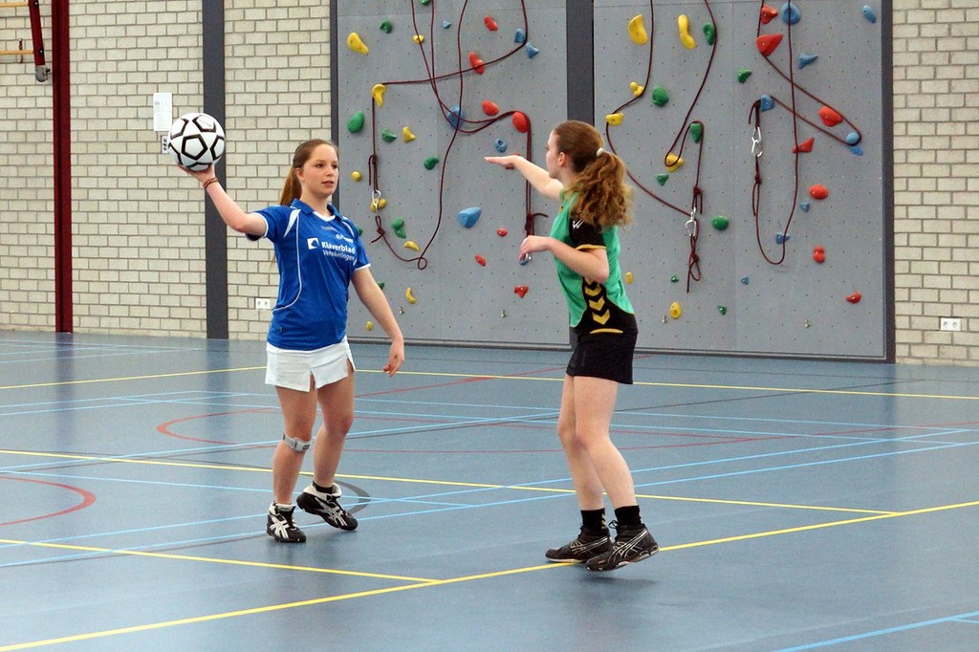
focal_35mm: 75
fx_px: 2039
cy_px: 326
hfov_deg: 27.0
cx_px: 490
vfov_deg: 18.2
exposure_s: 1/250
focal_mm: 50
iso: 1250
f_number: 3.2
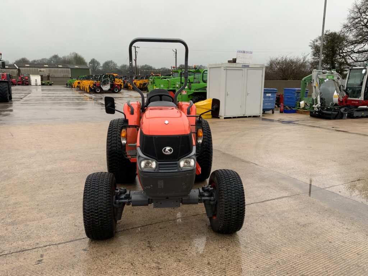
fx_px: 308
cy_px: 138
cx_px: 184
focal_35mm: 29
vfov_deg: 48.2
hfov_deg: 61.7
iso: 25
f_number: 1.8
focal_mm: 3
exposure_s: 1/122
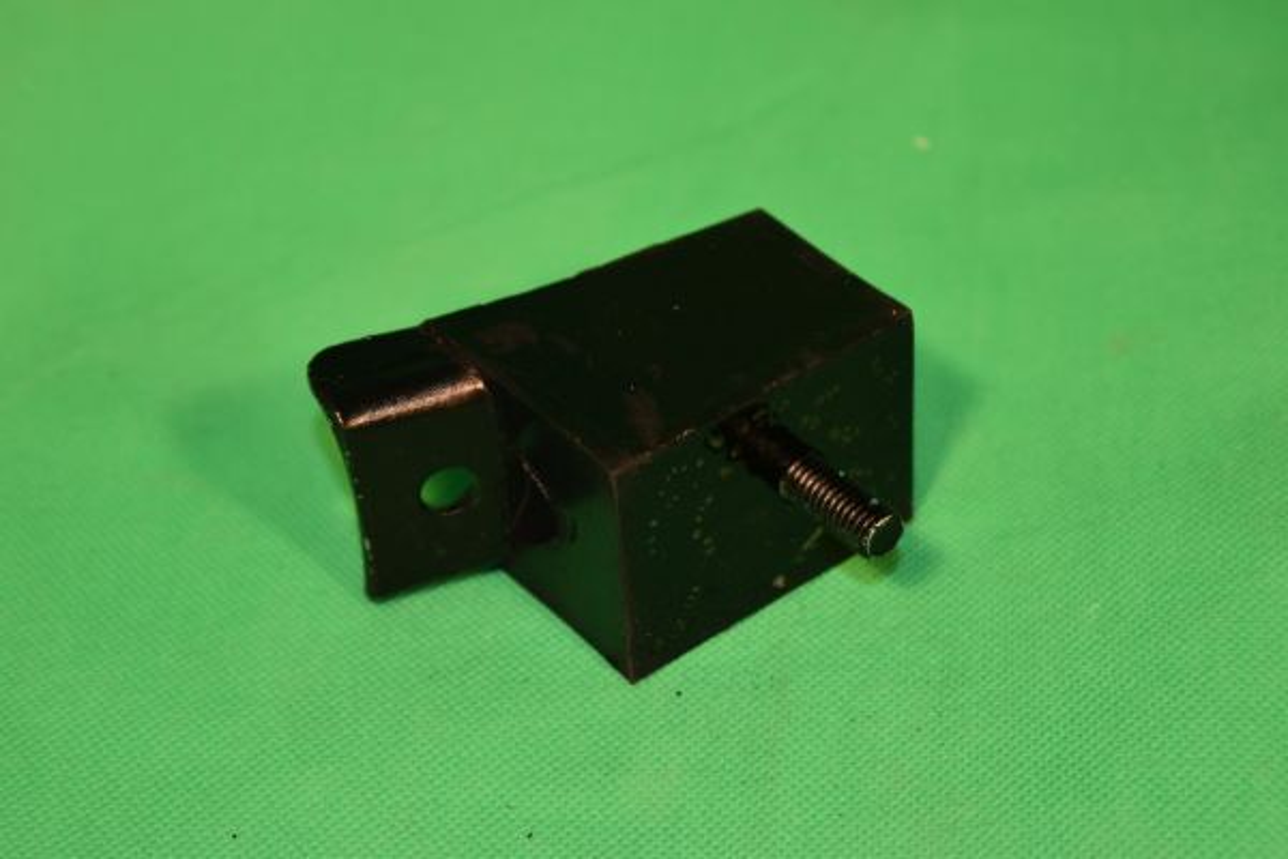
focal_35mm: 82
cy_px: 430
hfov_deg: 24.6
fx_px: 2951
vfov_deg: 16.6
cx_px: 644
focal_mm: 55
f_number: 5.6
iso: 200
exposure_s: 1/125
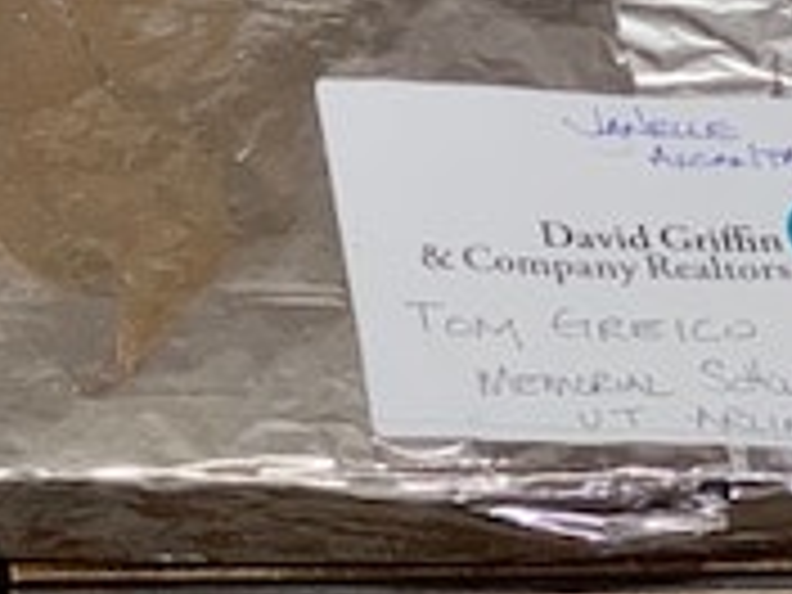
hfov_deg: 10.0
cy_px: -184
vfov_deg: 7.8
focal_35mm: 189
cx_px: -513
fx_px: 4324
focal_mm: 6
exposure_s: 1/60
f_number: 2.4
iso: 250
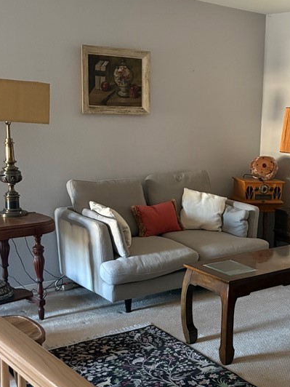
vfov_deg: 38.1
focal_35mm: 50
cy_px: 228
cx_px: 258
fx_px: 559
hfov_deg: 28.1
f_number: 1.6
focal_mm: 5.96
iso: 500
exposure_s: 1/44
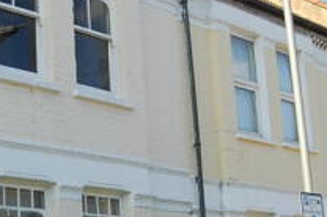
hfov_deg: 22.7
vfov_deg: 16.0
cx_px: -20
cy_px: 145
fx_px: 771
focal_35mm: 85
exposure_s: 1/200
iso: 200
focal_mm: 18
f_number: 7.1
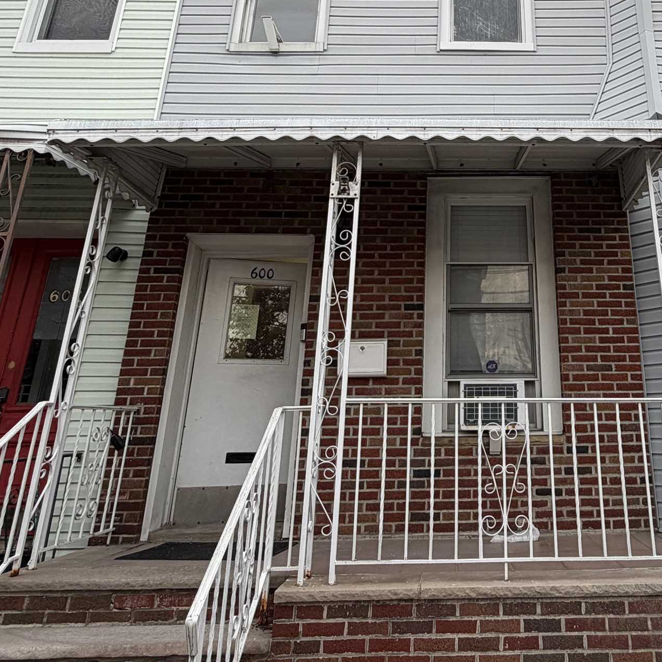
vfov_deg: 51.9
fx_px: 649
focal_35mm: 30
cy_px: 173
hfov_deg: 52.0
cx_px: 484
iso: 40
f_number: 2.2
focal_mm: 2.22
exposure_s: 1/527
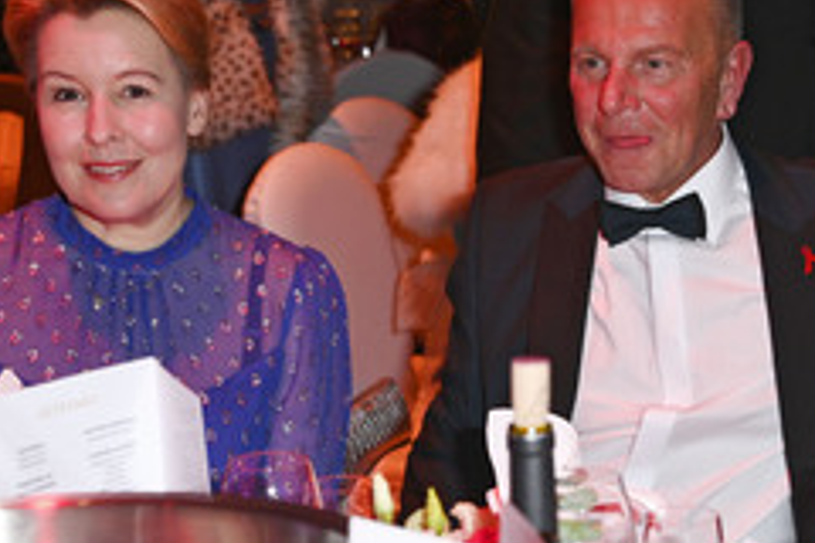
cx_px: 572
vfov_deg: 12.6
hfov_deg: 18.7
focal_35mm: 109
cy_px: 312
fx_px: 2467
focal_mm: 58
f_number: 5.6
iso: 1250
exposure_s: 1/60
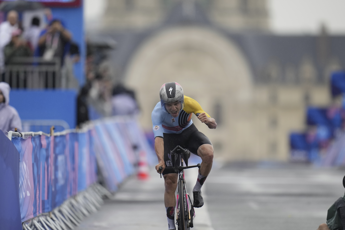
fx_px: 5750
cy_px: 115
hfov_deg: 3.4
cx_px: 172
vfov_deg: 2.3
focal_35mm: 600
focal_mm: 400
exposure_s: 1/2500
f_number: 2.8
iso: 800
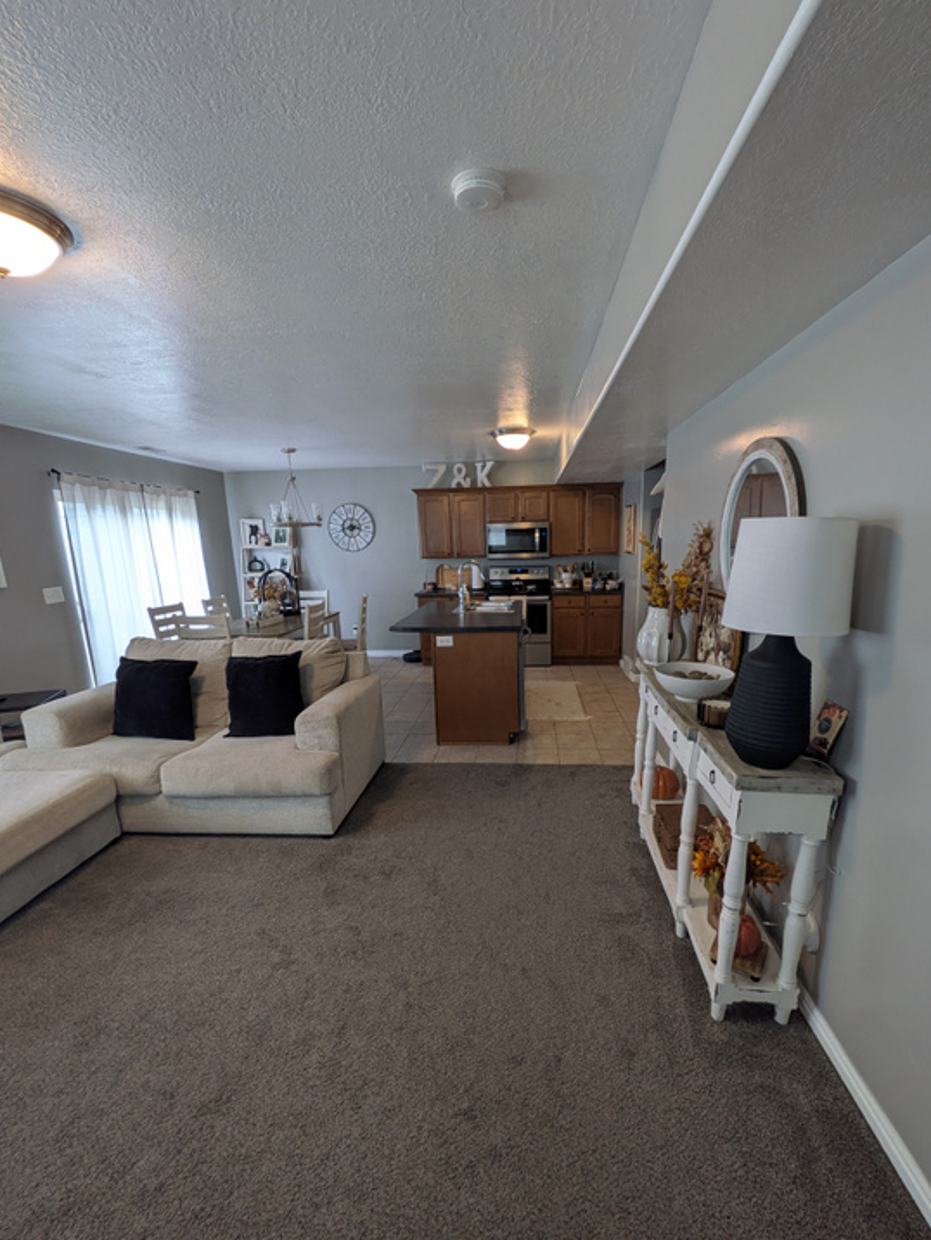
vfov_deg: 98.0
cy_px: 659
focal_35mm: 15
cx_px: 485
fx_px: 538
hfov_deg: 81.7
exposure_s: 1/25
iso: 82
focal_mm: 1.83
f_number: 2.2
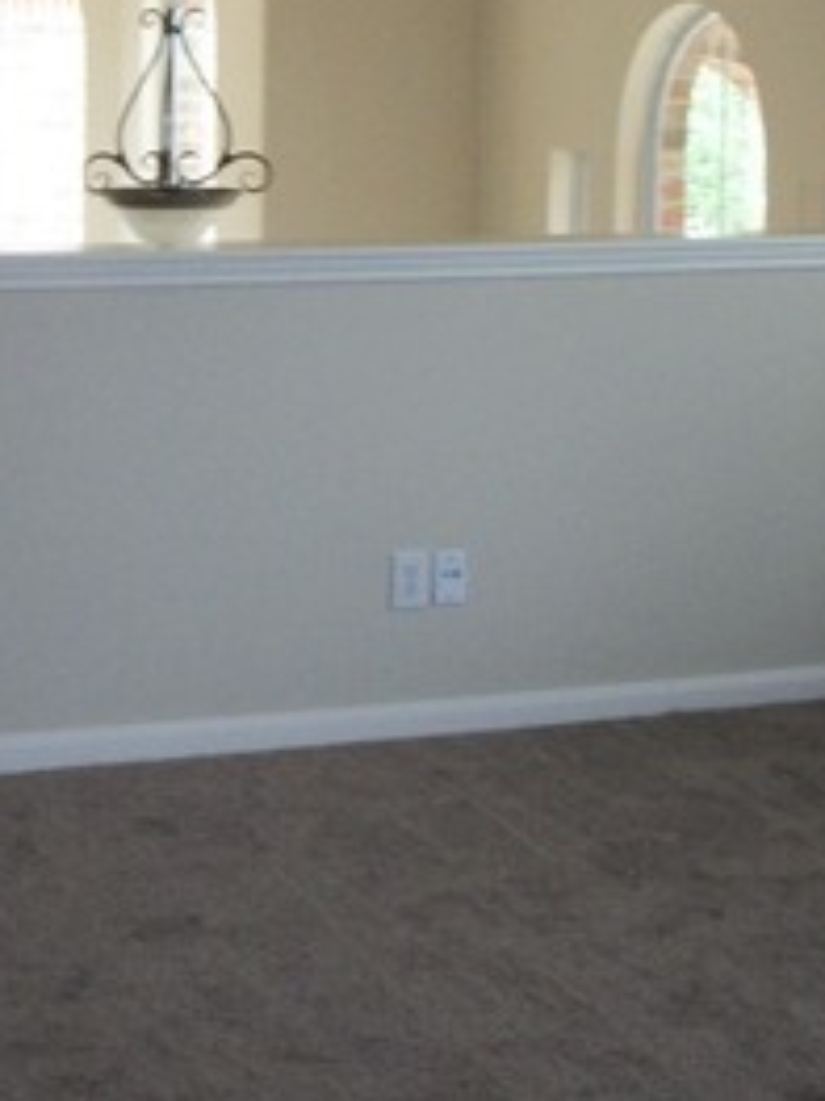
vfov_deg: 24.7
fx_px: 2481
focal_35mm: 78
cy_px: 239
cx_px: 285
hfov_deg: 18.8
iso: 160
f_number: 2.9
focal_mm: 5.7
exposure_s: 1/30
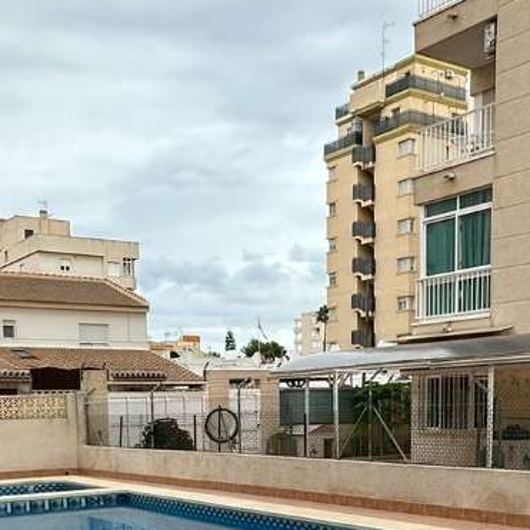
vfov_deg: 31.7
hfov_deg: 34.0
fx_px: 866
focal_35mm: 50
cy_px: 519
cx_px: 223
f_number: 2.2
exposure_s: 1/200
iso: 40
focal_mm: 2.22
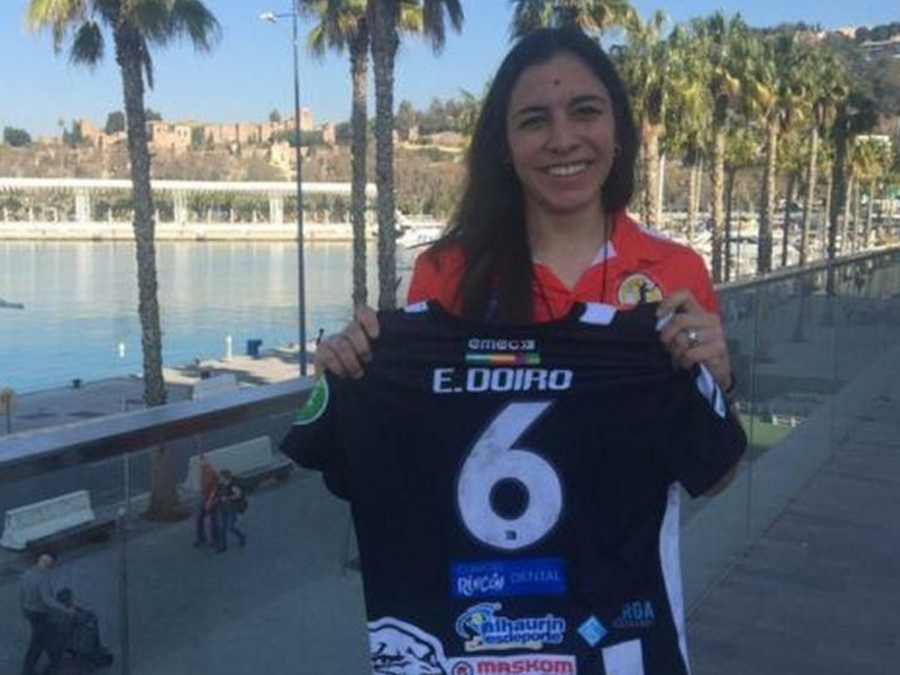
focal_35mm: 40
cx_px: 344
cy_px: 334
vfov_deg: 36.0
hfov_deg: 46.4
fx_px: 1040
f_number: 2.2
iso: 32
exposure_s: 1/1799
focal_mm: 4.15
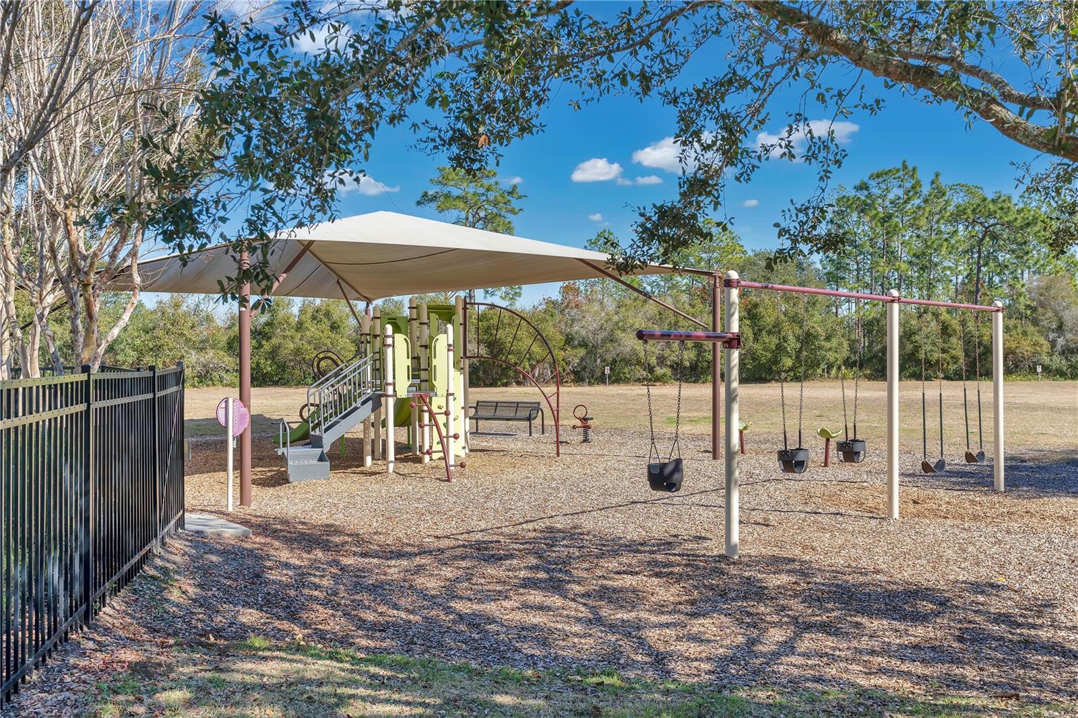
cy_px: 359
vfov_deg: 38.9
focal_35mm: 34
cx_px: 539
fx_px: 1018
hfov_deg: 55.8
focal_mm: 34
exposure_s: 1/400
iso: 100
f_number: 6.3
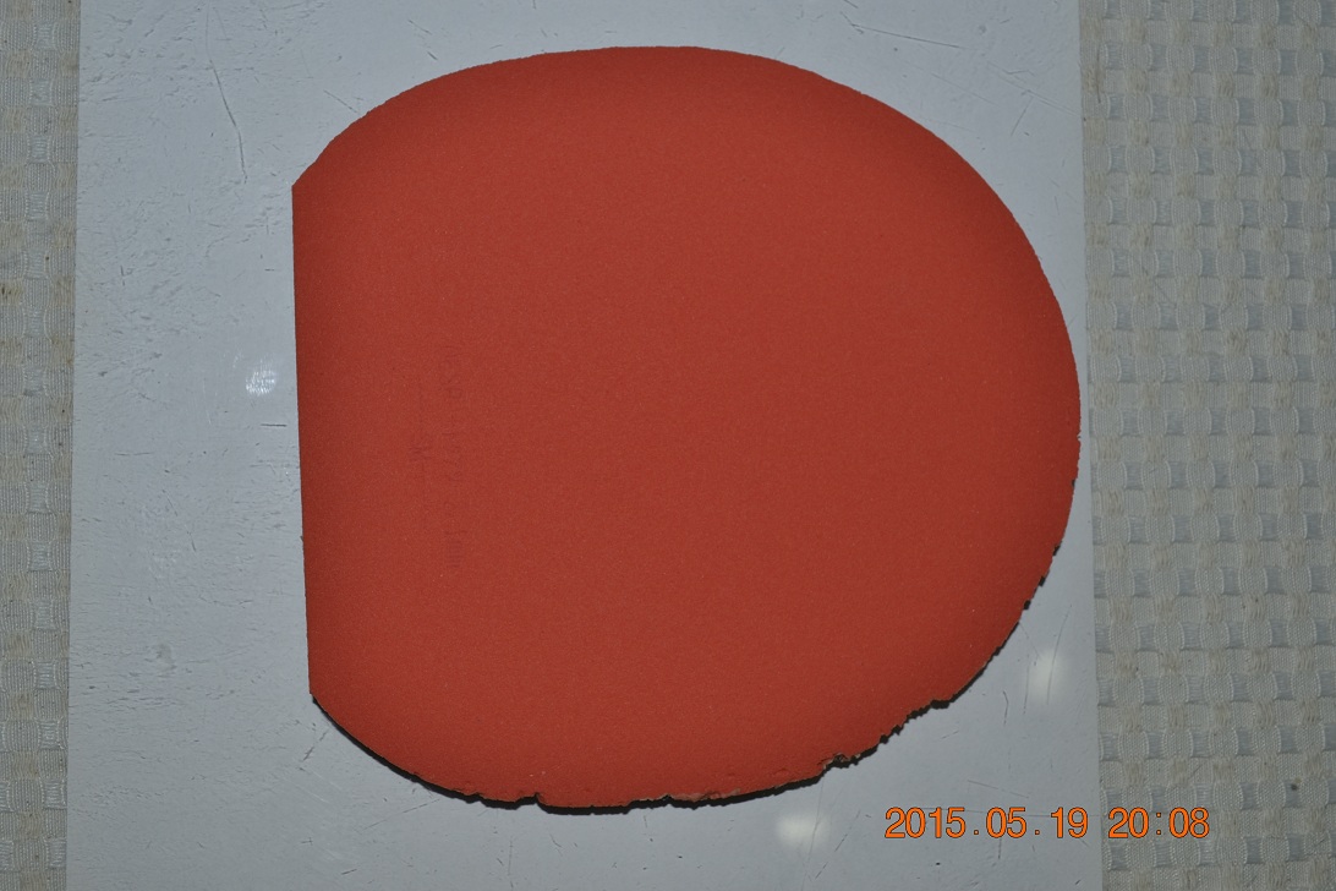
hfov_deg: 53.1
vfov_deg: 36.9
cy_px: 446
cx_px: 668
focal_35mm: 36
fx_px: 1336
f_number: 8
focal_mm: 24
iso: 100
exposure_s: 1/60
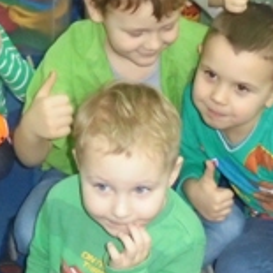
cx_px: 63
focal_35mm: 95
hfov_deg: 18.2
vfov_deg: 18.0
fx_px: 848
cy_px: 23
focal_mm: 4.6
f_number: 3.5
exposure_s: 1/30
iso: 400
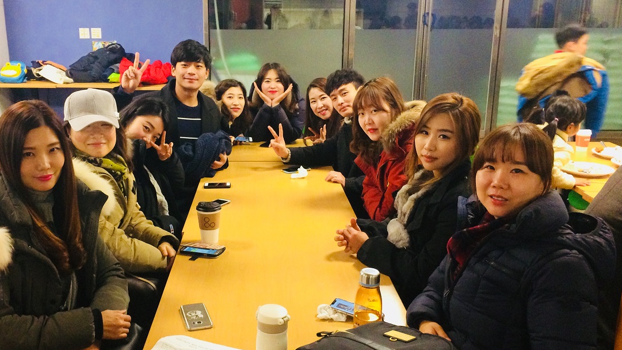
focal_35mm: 38
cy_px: 179
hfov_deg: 52.6
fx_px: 627
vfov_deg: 31.2
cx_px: 262
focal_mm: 4.15
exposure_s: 1/30
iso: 320
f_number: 2.2
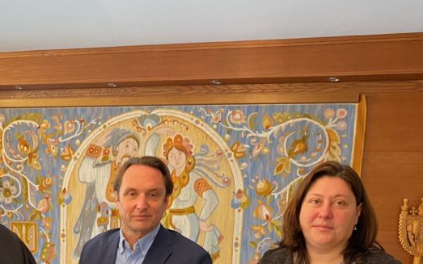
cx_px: 87
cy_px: 296
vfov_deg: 22.5
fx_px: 623
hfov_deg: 36.3
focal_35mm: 54
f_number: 1.8
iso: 200
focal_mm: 4.25
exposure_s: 1/50
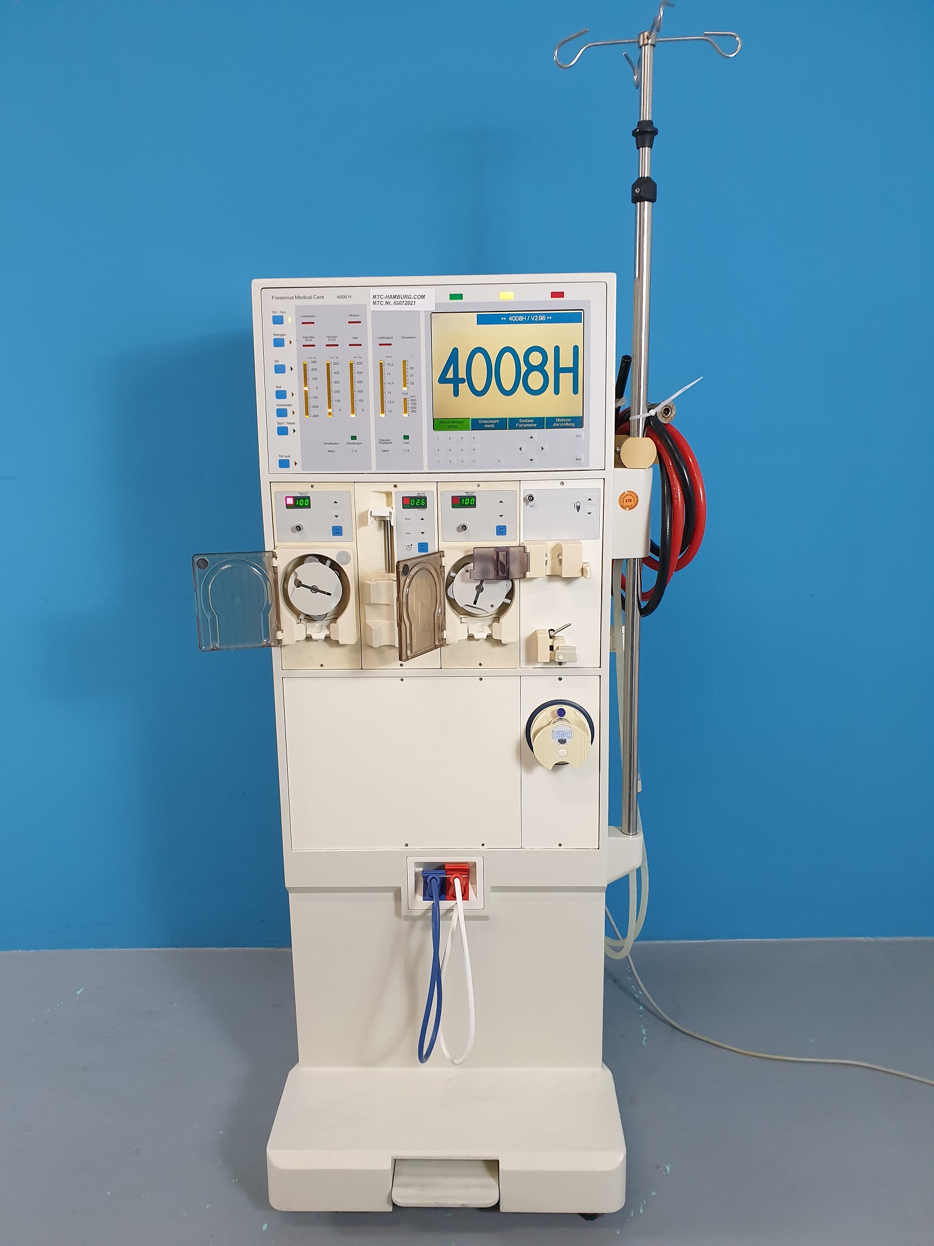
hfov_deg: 53.1
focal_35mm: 26
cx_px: 467
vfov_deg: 67.3
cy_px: 623
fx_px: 935
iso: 250
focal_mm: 4.3
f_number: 2.4
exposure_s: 1/50
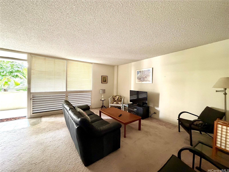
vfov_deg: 85.7
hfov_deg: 102.1
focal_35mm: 14
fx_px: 93
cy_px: 86
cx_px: 114
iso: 640
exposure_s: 1/60
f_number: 2.2
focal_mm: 2.22
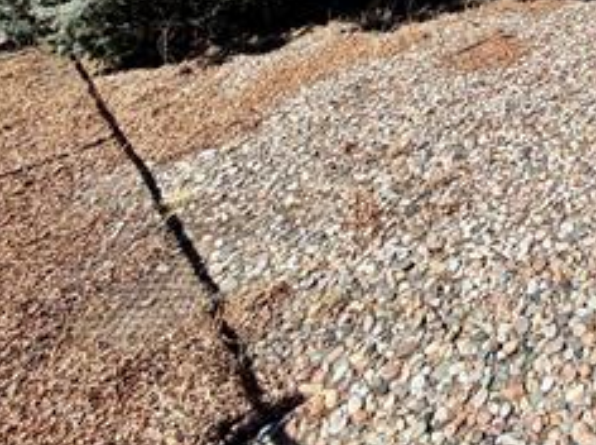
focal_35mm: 38
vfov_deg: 29.9
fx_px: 653
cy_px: -135
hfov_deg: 37.8
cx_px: 702
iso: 20
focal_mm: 2.22
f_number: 2.2
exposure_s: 1/770
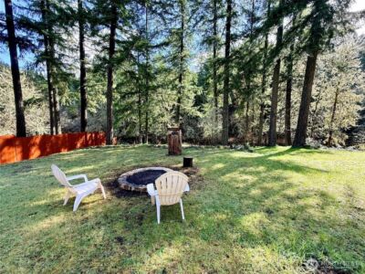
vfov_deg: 85.7
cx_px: 182
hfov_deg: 102.1
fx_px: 148
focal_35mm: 14
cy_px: 137
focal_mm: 2.22
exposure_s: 1/168
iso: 64
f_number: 2.2
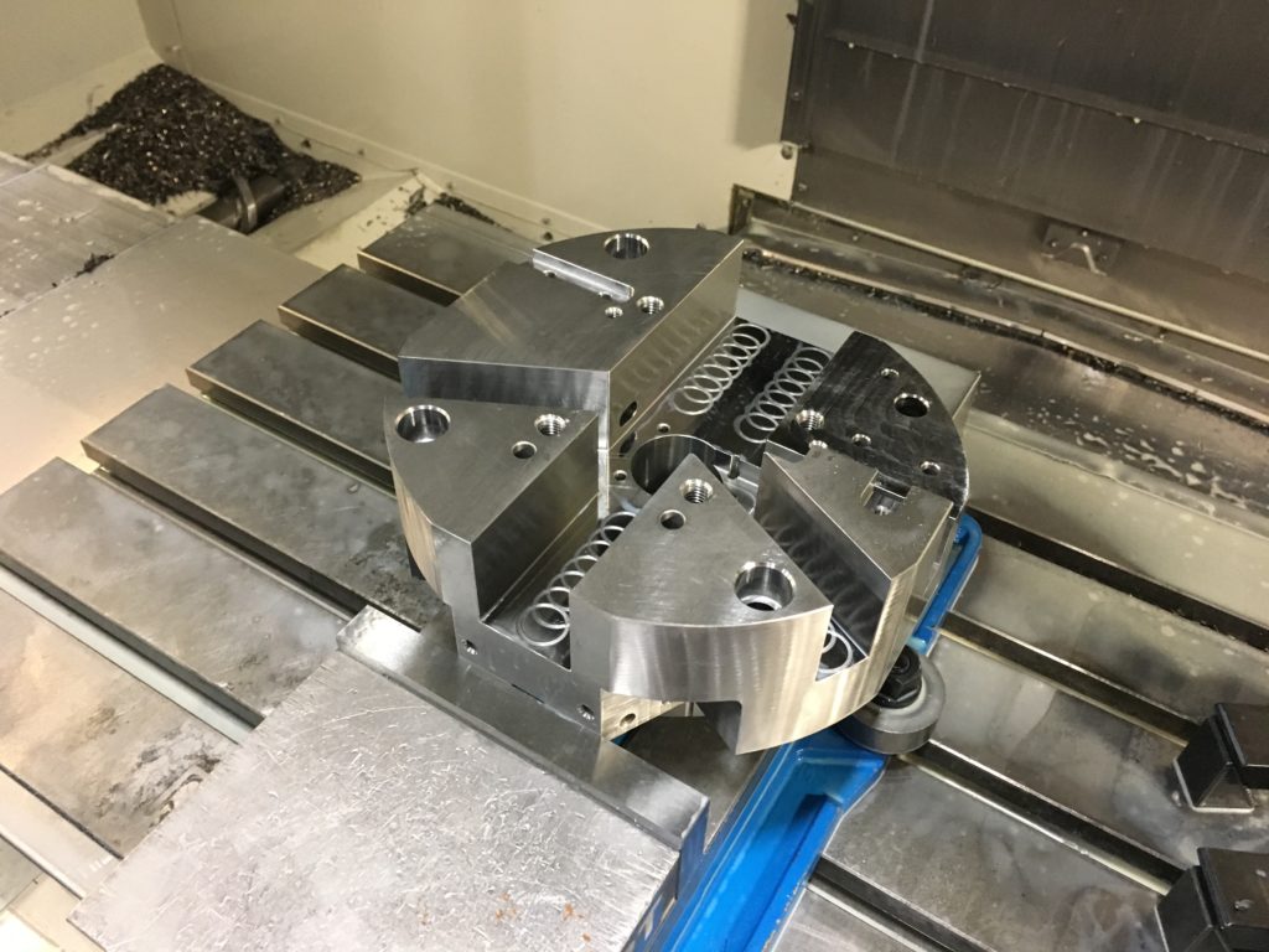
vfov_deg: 48.2
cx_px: 634
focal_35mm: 29
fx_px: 1063
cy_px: 476
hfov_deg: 61.7
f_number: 2.2
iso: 200
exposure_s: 1/20
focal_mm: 4.15
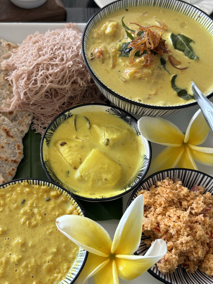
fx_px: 312
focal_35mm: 38
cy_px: 142
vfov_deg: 49.0
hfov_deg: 37.3
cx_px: 72
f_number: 1.6
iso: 80
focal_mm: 5.96
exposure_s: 1/121
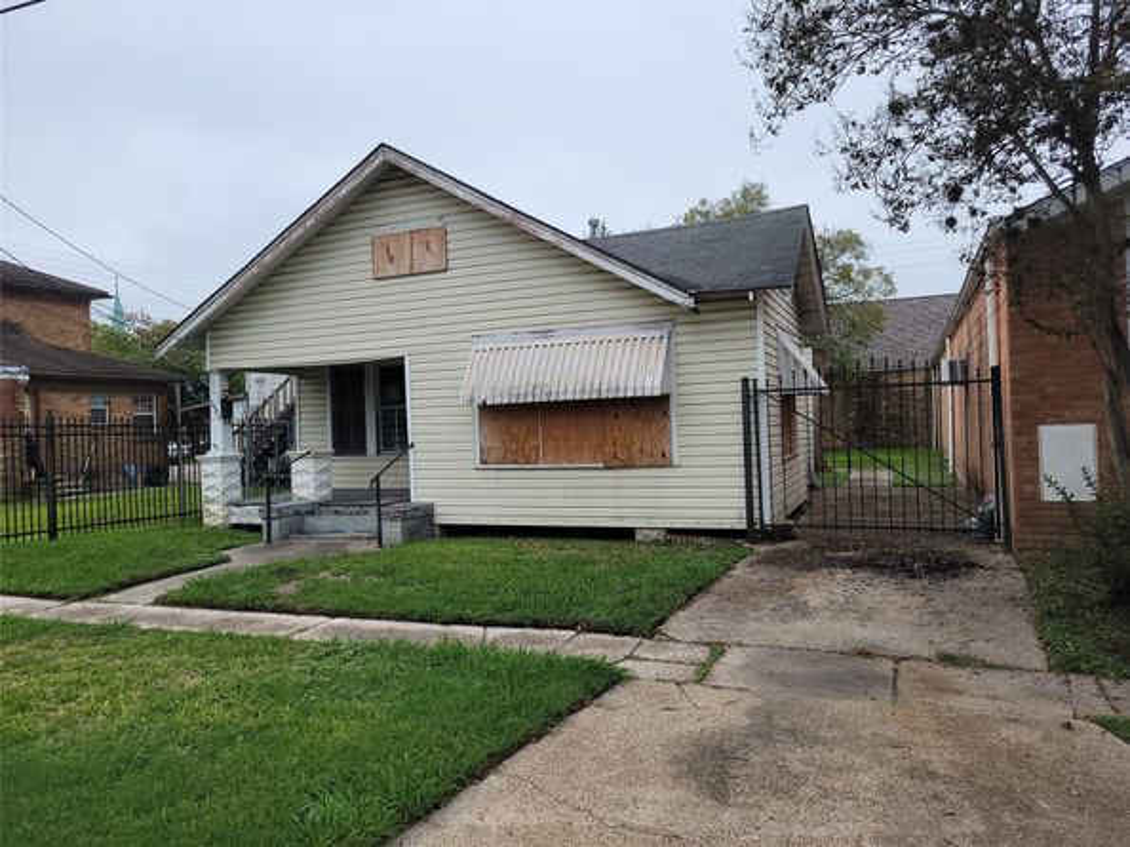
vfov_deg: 53.0
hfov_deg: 67.3
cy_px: 424
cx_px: 565
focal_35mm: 26
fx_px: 848
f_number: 1.8
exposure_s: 1/580
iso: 40
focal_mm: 5.4
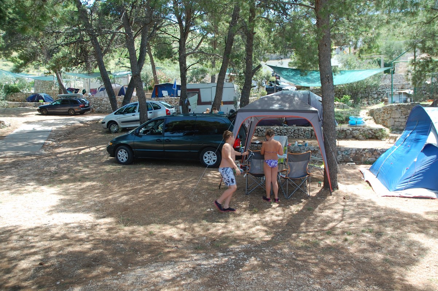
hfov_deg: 67.4
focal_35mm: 27
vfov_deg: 47.9
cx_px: 219
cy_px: 146
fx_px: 328
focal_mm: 18
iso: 200
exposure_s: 1/125
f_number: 5.6
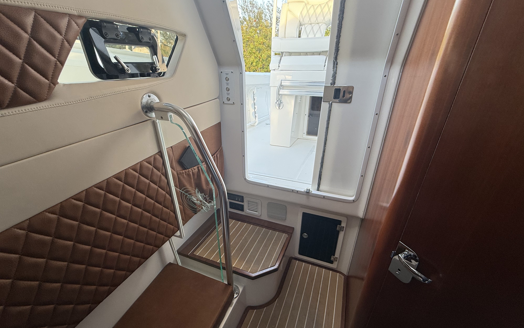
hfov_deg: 101.5
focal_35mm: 15
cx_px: 265
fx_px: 214
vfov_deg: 74.7
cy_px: 176
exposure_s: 1/99
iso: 64
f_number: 2.2
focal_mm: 2.22
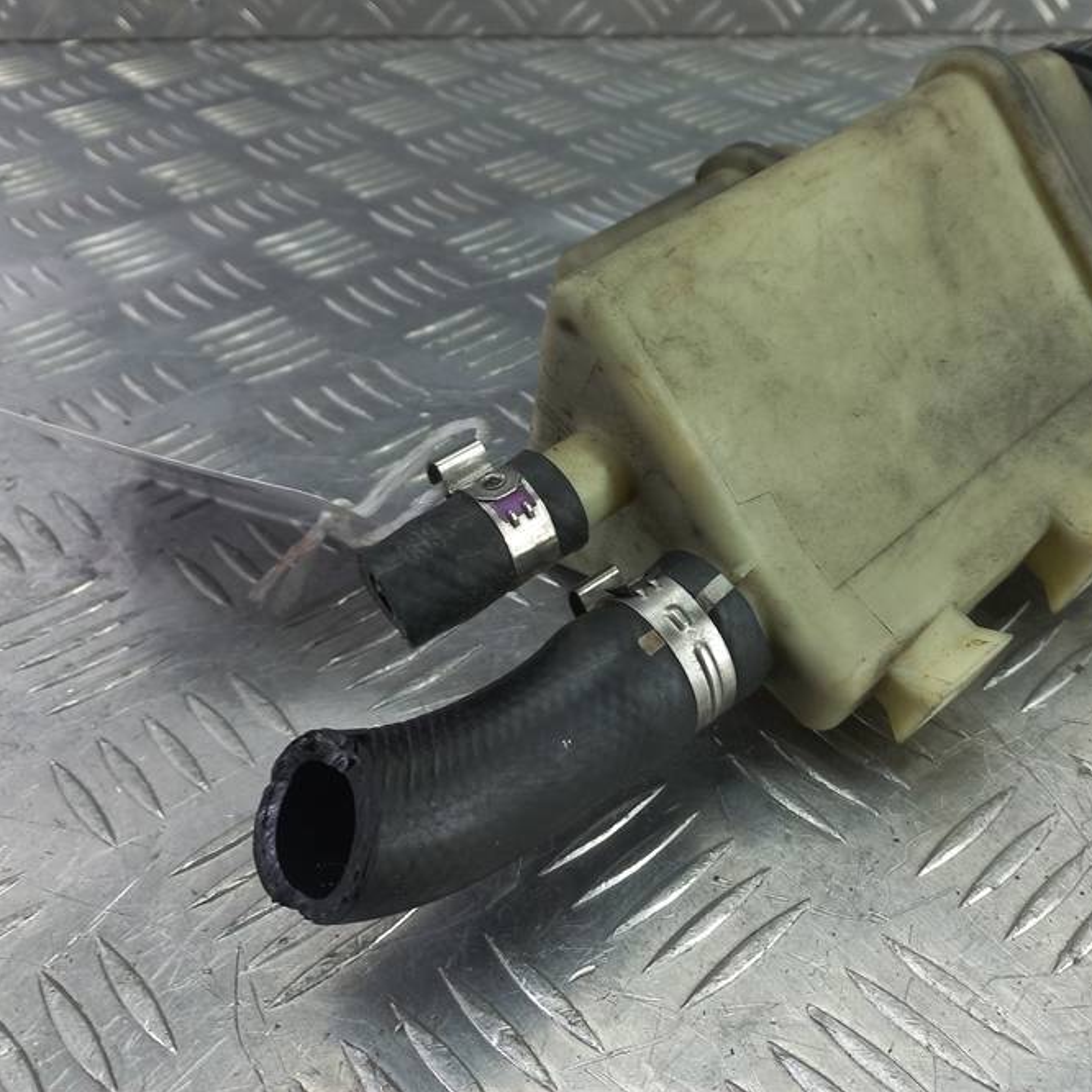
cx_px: 721
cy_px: 467
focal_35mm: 34
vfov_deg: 48.3
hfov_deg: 47.7
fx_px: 1213
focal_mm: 4.6
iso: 64
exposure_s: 1/50
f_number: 1.8
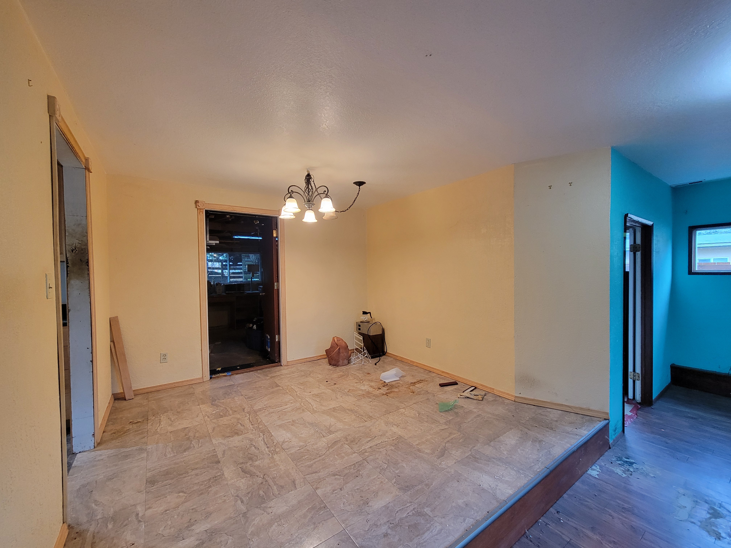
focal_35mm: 13
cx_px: 366
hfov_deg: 106.2
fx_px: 275
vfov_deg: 89.9
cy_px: 274
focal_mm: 2.2
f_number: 2.2
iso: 320
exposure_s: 1/60
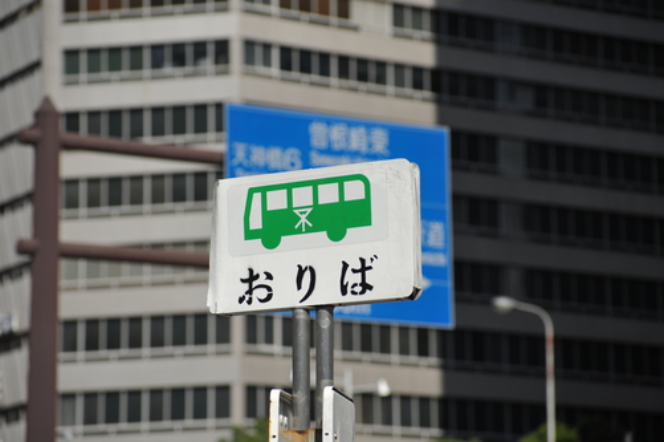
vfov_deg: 22.9
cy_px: 220
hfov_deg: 34.0
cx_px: 327
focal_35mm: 59
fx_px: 1087
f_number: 5.6
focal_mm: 58
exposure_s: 1/2000
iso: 320
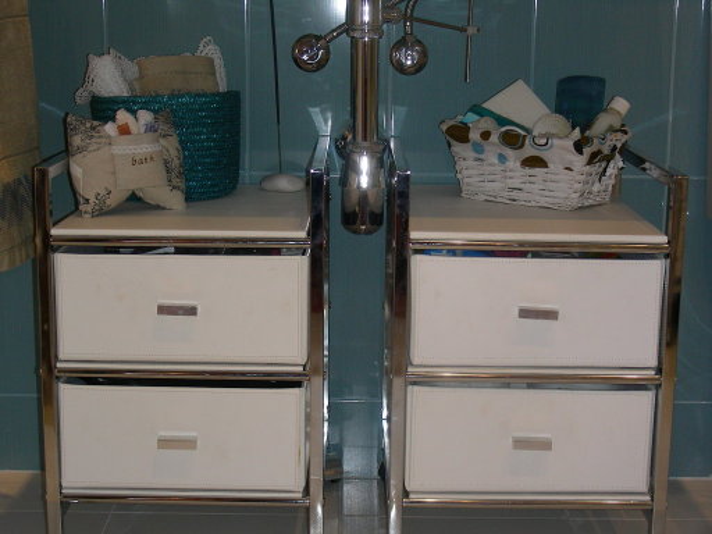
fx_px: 1296
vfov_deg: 23.3
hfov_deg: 30.7
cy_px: 267
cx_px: 356
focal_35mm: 63
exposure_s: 1/60.1
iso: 50
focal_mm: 10.5
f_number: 3.5
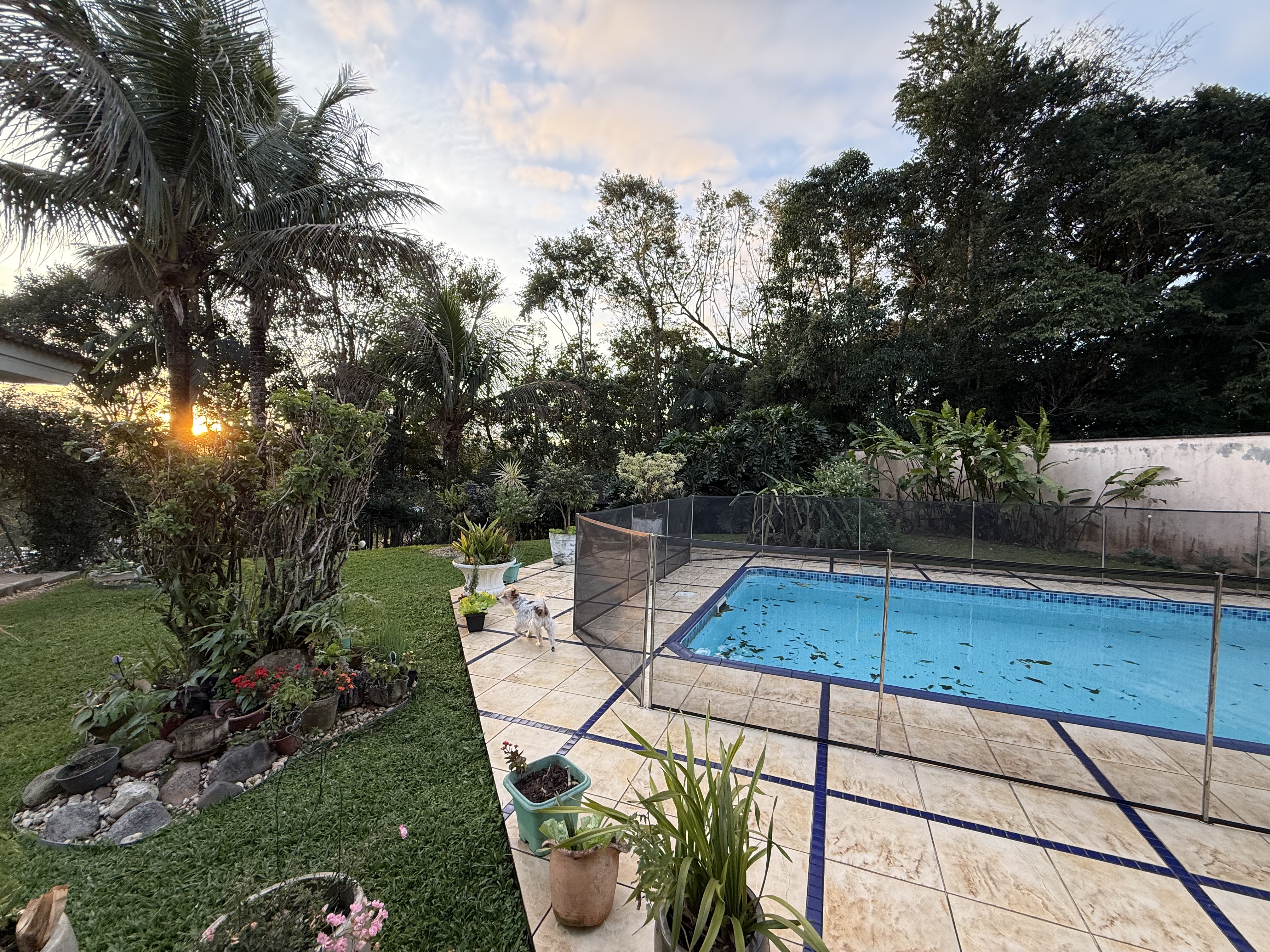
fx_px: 514
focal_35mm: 14
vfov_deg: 85.7
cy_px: 476
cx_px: 635
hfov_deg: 102.1
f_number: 2.2
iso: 100
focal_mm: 2.22
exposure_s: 1/99
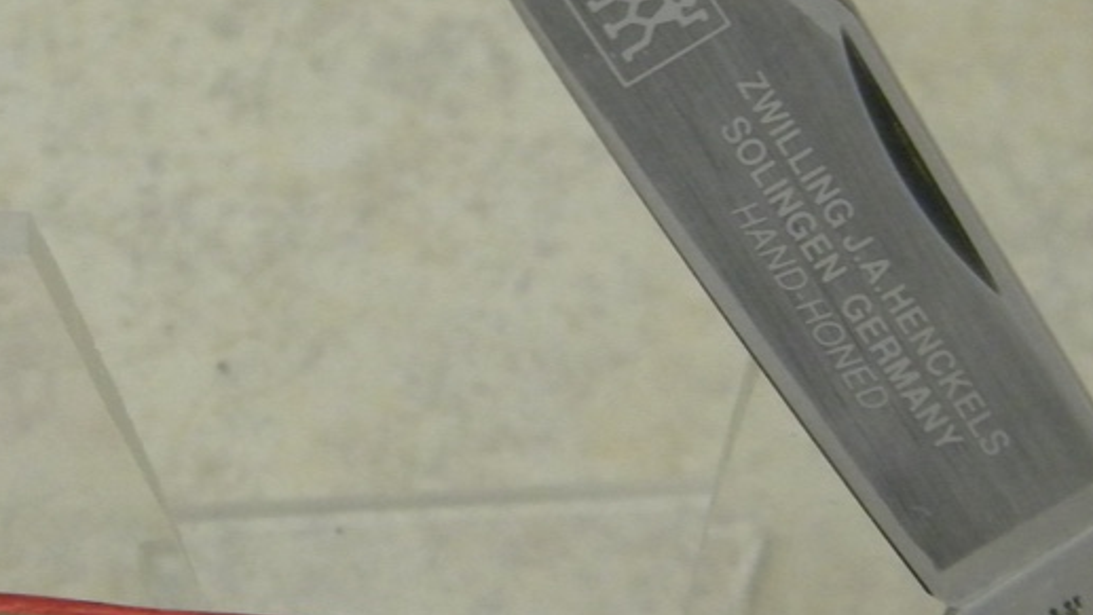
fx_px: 5073
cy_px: 334
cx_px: 457
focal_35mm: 175
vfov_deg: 6.9
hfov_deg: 12.3
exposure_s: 1/43.6
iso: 400
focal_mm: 15.1
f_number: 4.5
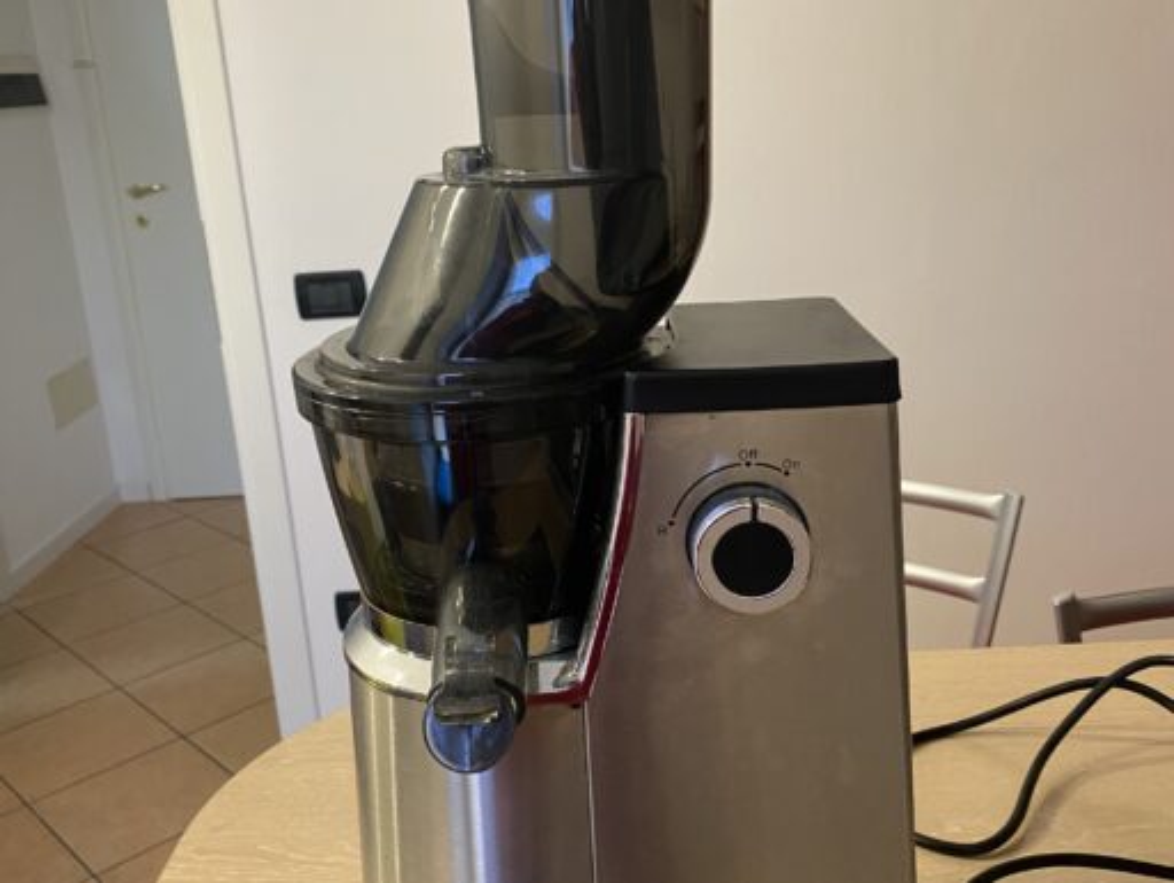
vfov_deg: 53.1
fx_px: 883
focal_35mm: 26
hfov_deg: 67.3
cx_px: 587
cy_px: 442
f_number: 1.8
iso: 250
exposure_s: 1/50
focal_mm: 4.25
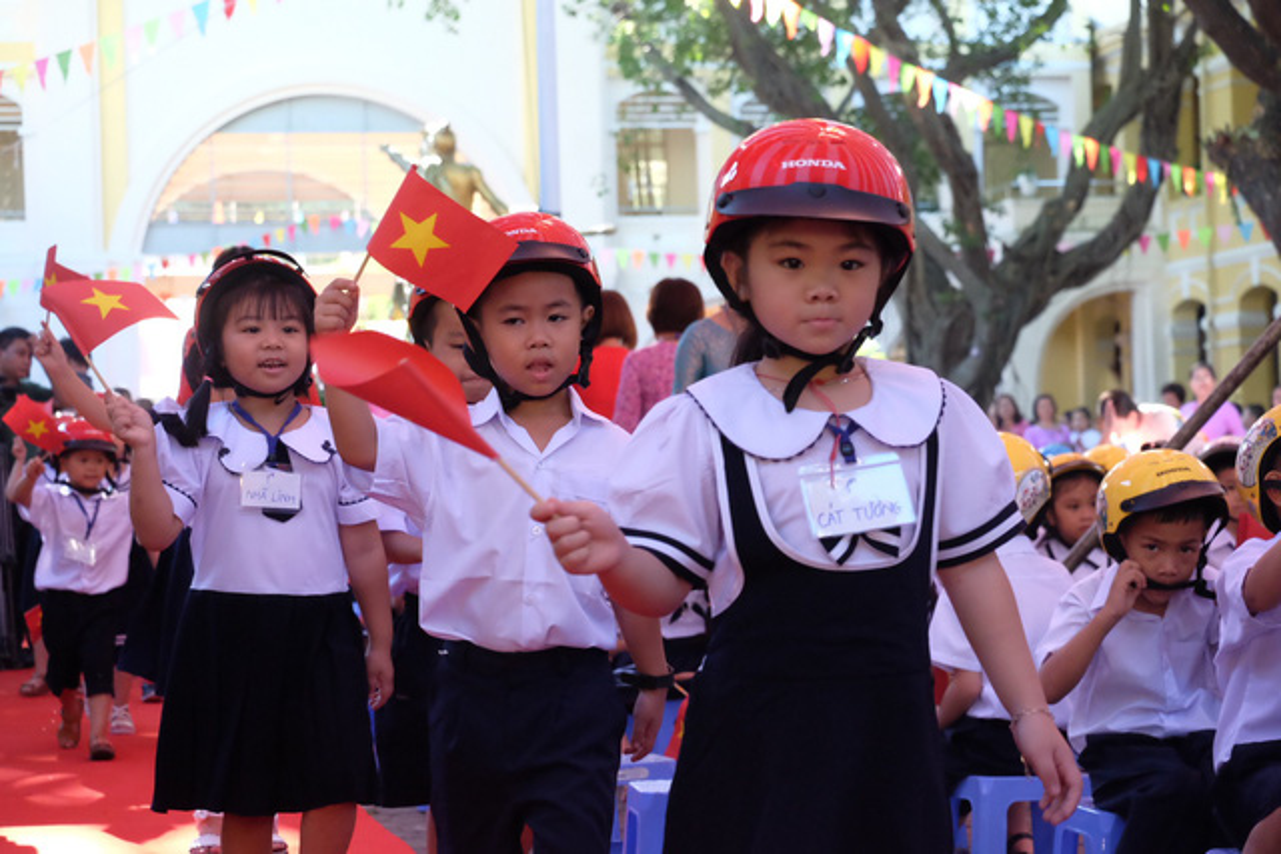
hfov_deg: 25.4
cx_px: 640
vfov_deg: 17.1
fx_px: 2847
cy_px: 427
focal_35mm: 80
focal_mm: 53
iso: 4000
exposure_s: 1/300
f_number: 5.6
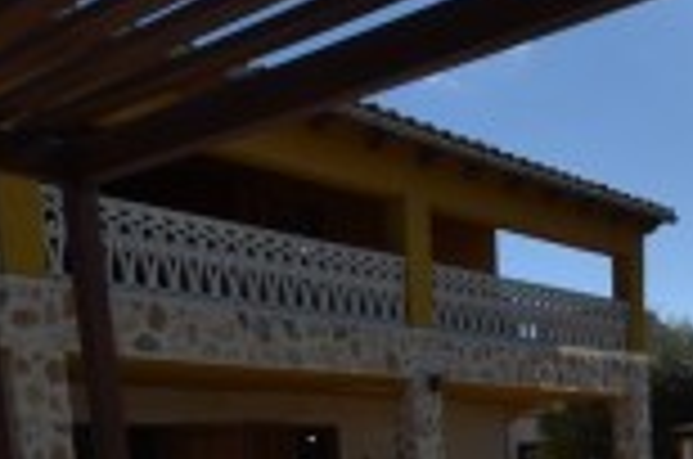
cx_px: 603
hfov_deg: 37.5
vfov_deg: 22.7
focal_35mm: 50
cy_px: 659
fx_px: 961
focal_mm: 10
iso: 100
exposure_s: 1/200
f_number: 14
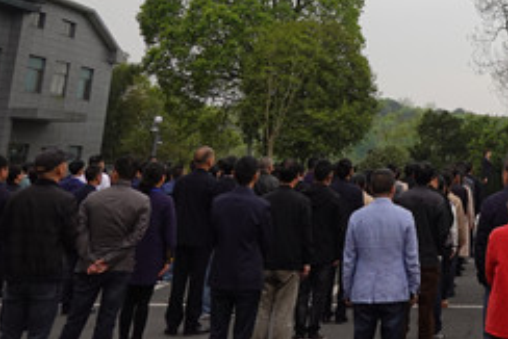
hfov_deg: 31.0
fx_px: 833
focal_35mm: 59
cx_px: 529
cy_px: -25
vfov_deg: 21.9
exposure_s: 1/60
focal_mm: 9
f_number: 2.8
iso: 100
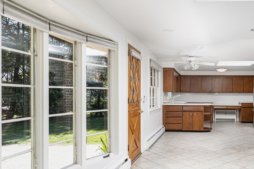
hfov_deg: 58.9
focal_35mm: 30
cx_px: 188
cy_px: 102
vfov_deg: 43.4
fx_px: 212
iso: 400
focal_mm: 17
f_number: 7.1
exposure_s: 1/160
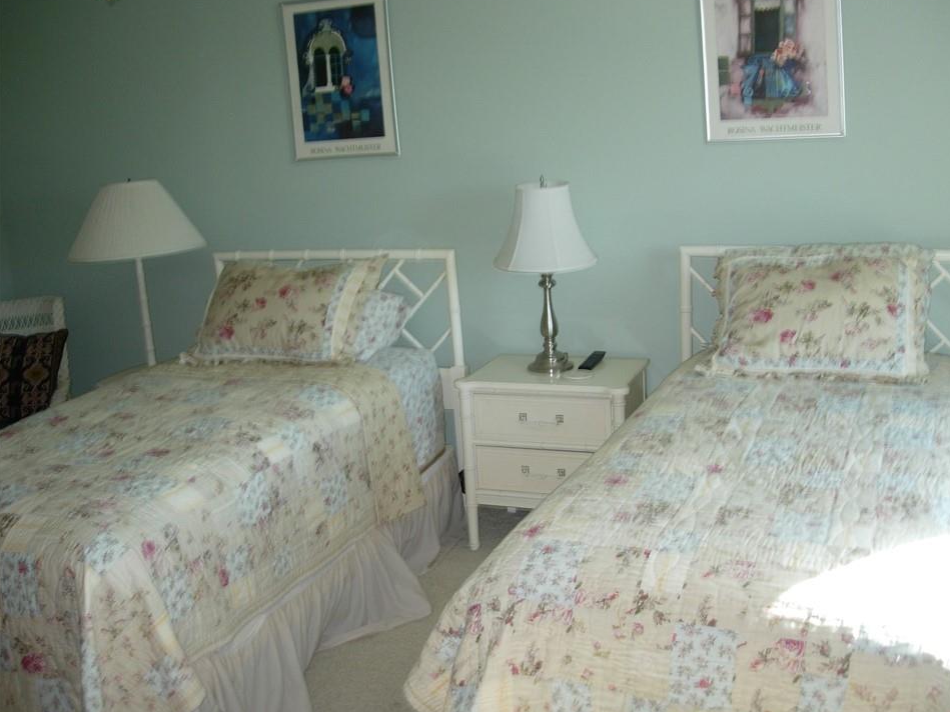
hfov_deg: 45.7
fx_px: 1125
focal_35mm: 41
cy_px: 353
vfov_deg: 35.1
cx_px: 508
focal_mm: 7.8
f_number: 2.8
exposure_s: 1/32
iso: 79
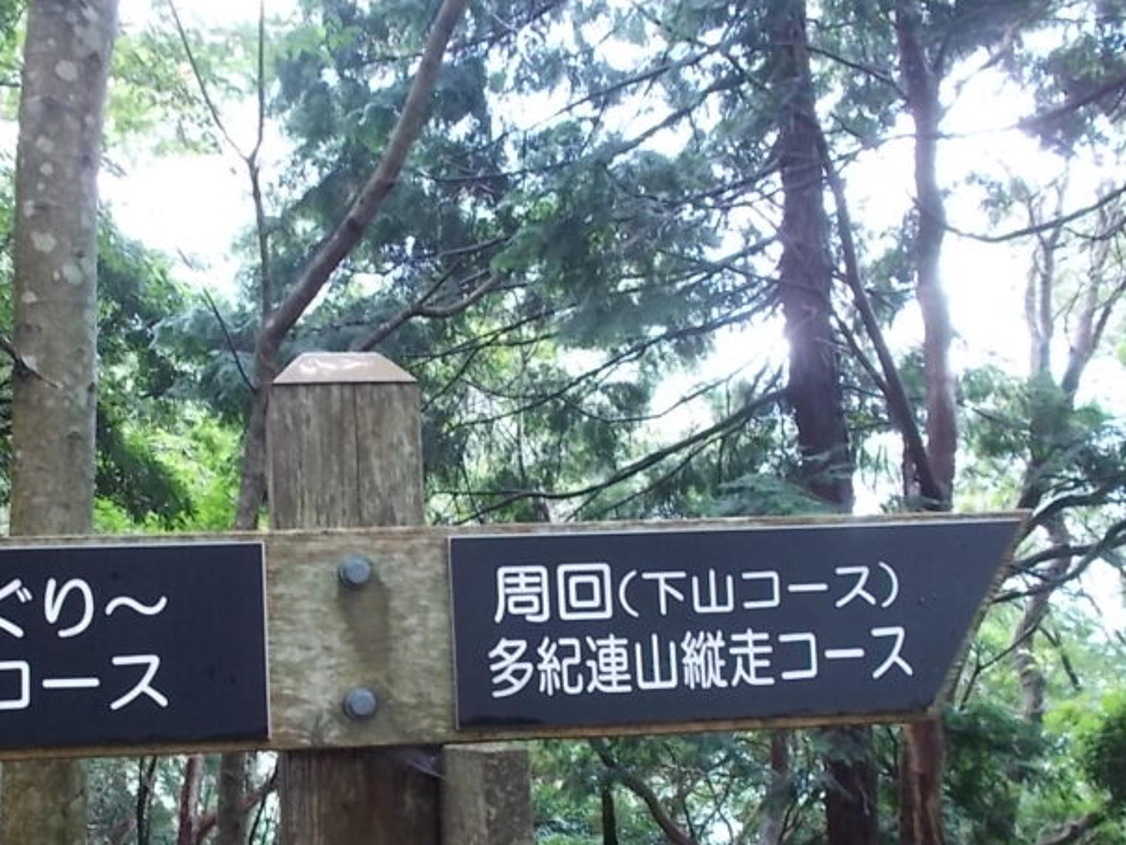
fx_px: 1432
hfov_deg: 42.3
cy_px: 655
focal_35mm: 44
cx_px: 370
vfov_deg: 32.1
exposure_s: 1/25
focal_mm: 4.6
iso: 200
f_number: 3.2
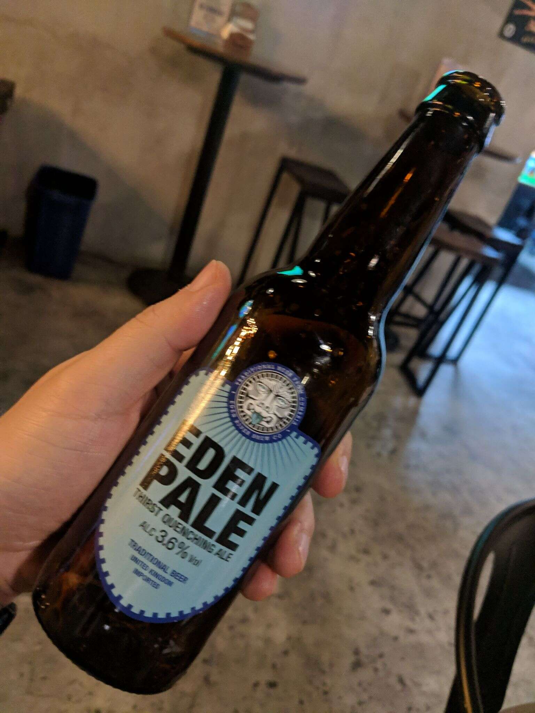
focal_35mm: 27
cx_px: 268
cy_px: 356
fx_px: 556
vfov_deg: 65.3
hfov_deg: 51.4
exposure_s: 1/20
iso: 561
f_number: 1.8
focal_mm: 4.44
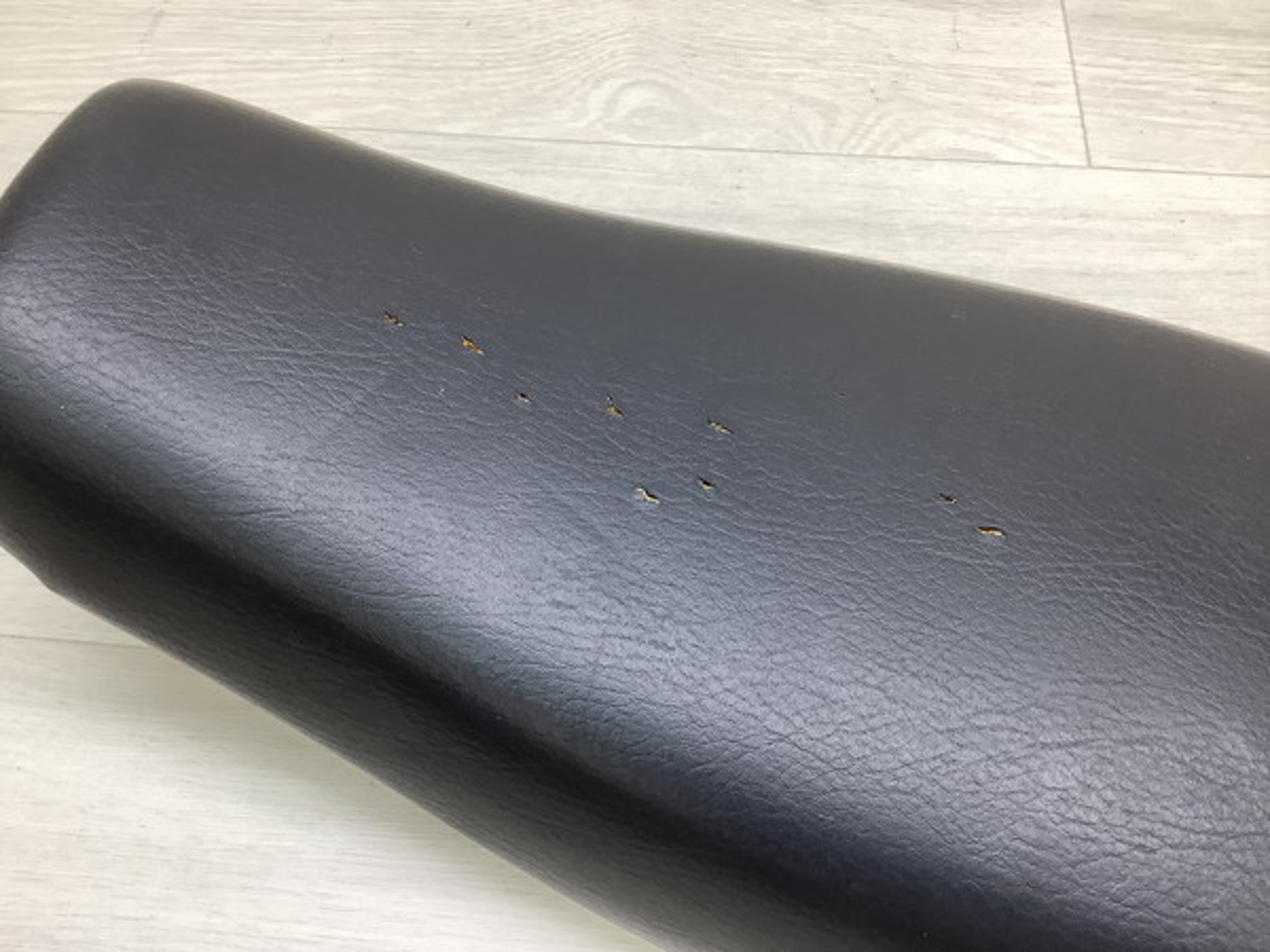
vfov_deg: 45.4
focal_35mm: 31
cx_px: 635
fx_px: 1137
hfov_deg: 58.4
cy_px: 476
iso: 50
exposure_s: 1/60
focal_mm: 3.3
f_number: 2.4
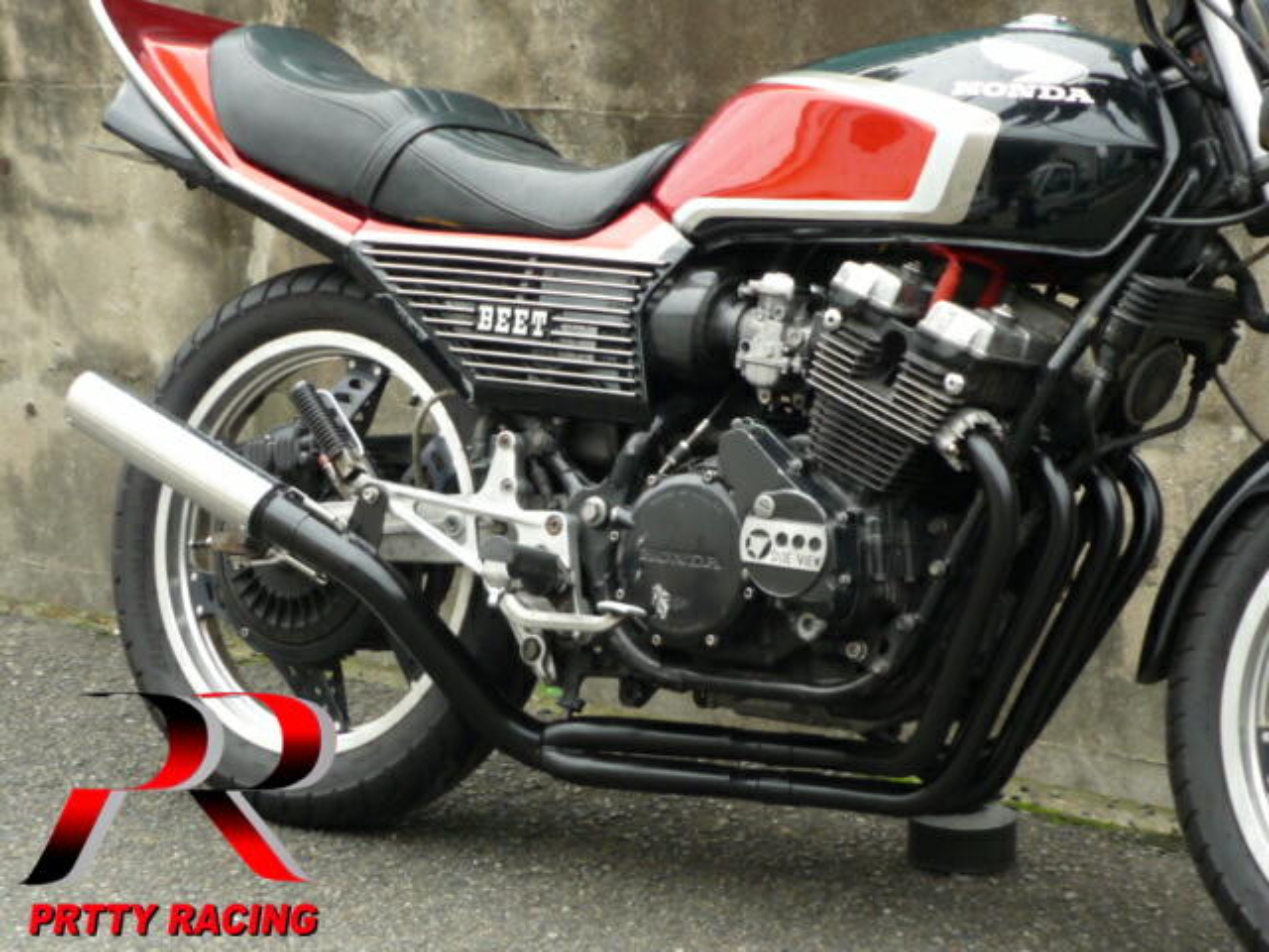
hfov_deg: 24.1
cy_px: 476
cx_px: 634
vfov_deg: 18.2
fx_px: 2969
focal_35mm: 81
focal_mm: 8.4
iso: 100
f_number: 3.2
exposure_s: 1/100
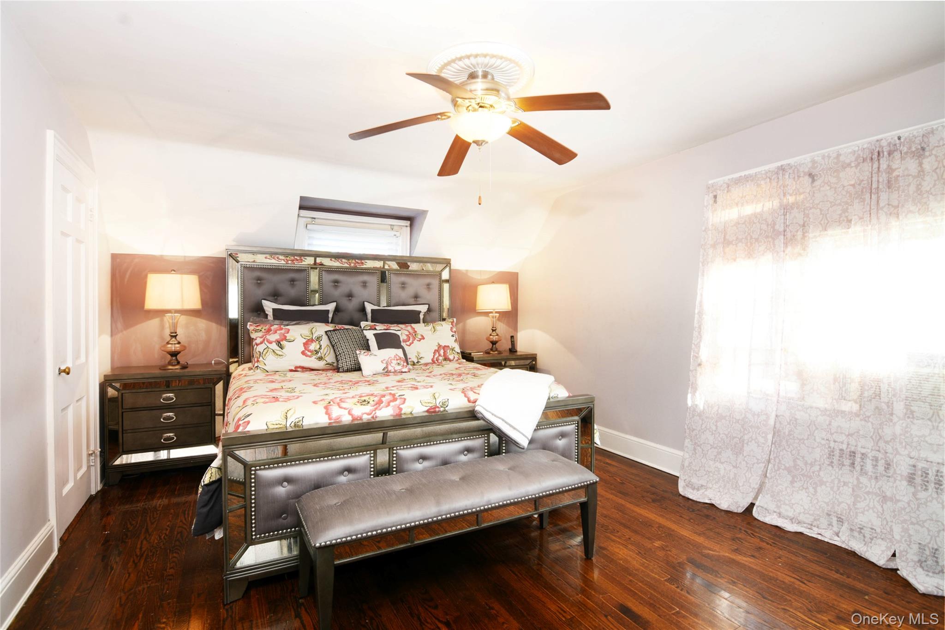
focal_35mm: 16
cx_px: 472
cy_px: 315
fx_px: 433
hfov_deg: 95.0
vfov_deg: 72.0
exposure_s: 1
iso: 320
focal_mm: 11
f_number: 9
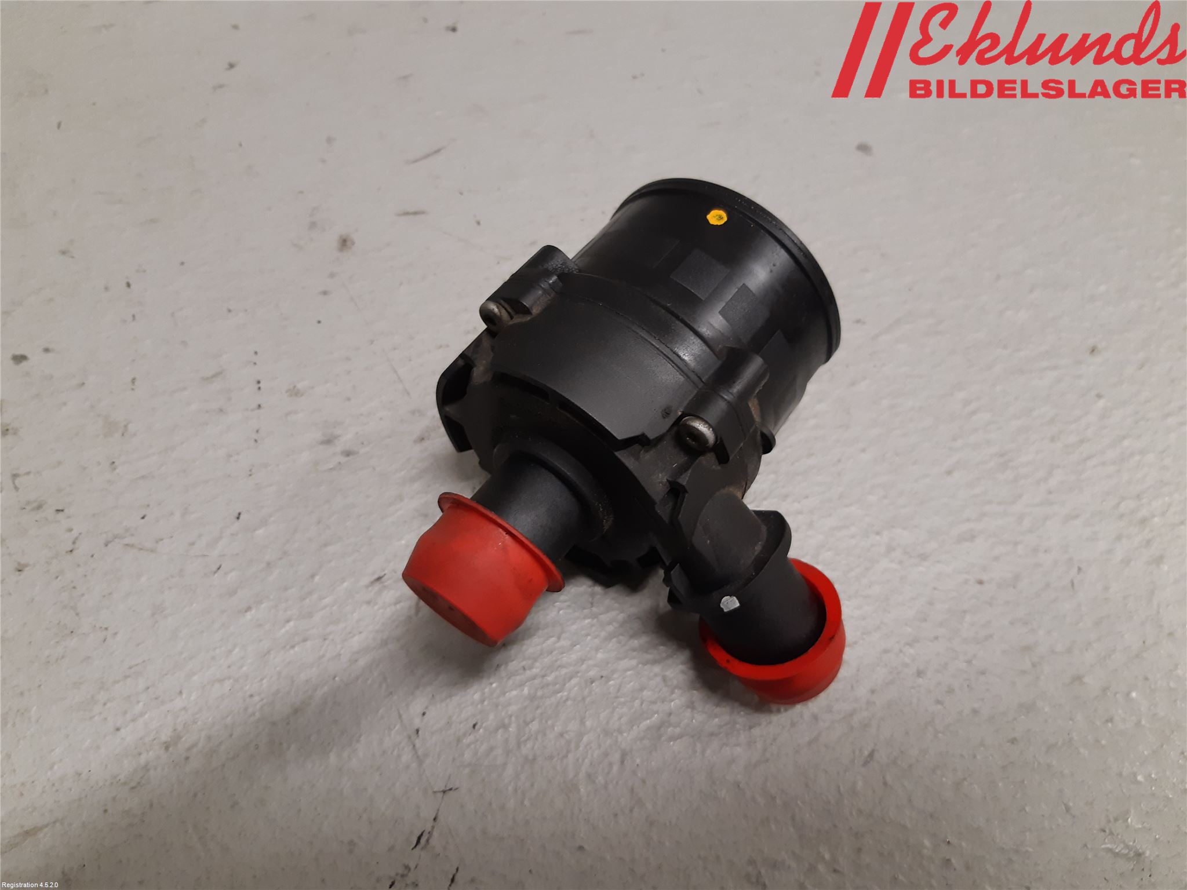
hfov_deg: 67.3
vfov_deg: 53.1
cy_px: 445
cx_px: 594
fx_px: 892
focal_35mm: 26
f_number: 1.7
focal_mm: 3.93
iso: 160
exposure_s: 1/50
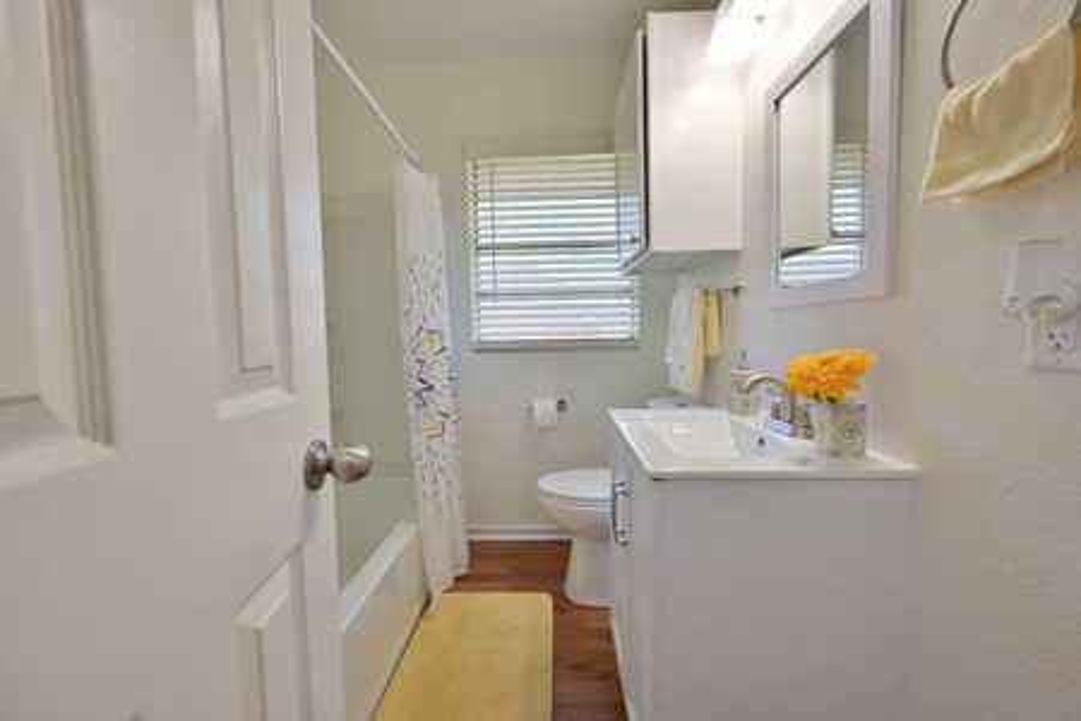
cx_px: 540
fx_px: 420
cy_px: 360
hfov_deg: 104.3
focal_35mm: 14
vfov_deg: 81.2
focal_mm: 14
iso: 1600
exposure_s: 1/125
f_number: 8
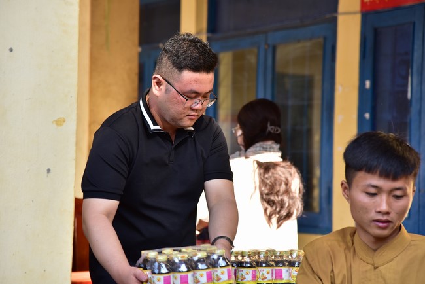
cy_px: 142
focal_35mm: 120
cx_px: 212
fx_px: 1417
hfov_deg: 17.1
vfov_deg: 11.4
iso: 160
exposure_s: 1/125
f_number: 5.6
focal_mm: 120
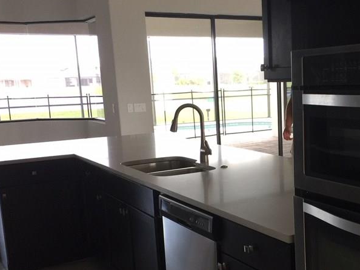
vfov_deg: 28.9
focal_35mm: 50
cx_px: 267
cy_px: 180
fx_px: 520
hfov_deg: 37.3
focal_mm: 4.15
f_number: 2.2
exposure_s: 1/30
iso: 40
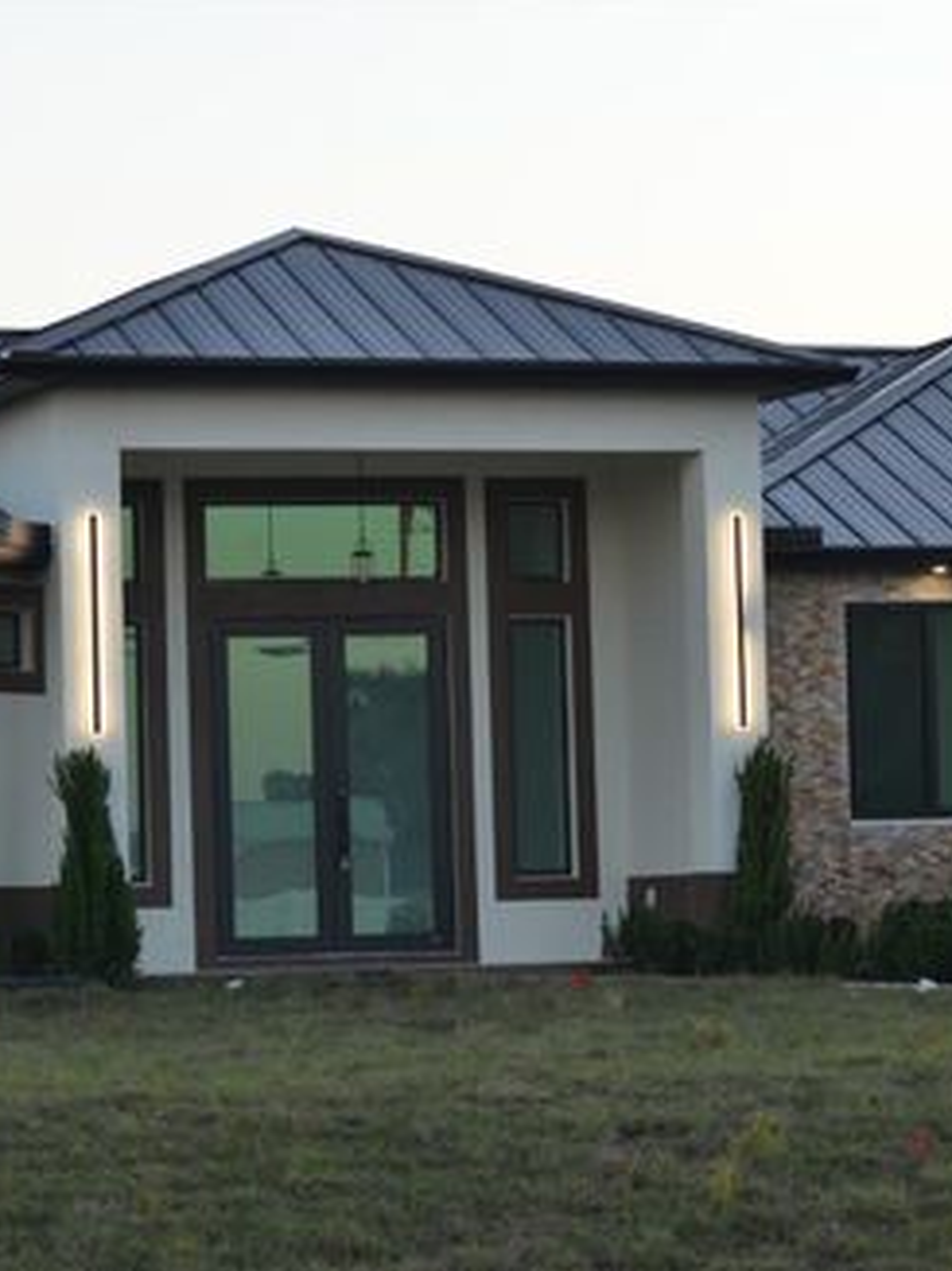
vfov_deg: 12.8
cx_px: 361
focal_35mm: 154
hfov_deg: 9.6
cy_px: 636
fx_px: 5651
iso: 400
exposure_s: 1/250
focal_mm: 70
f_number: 4
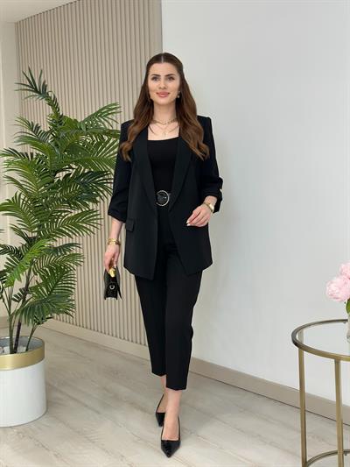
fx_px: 647
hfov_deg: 30.3
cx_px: 175
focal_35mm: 48
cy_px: 234
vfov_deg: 39.6
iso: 80
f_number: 1.78
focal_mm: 6.86
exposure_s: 1/223
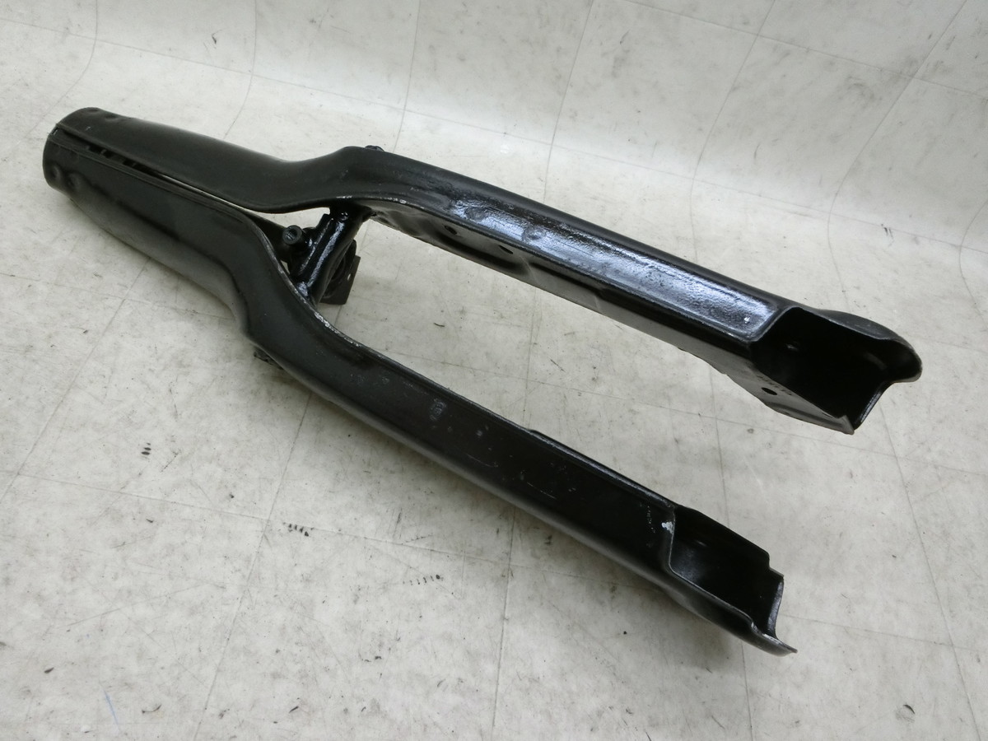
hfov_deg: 69.4
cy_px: 370
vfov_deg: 54.9
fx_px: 714
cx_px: 494
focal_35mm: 25
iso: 400
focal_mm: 4.5
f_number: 3.5
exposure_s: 1/100
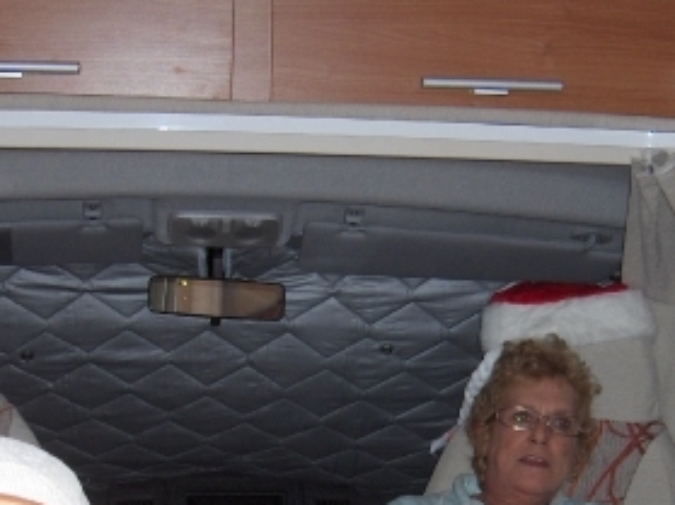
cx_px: 455
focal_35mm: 84
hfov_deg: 23.2
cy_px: 487
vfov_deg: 17.2
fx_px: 1637
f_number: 2.8
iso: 100
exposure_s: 1/60
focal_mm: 8
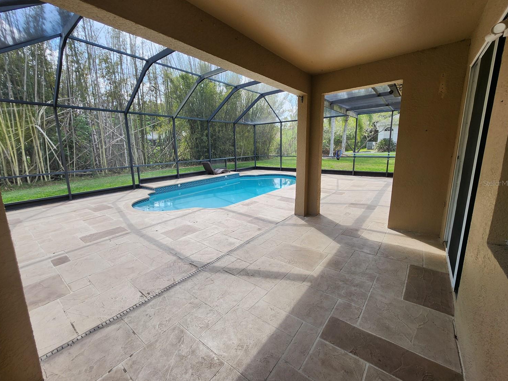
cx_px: 242
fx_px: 205
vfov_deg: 85.6
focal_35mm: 14
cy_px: 183
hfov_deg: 102.0
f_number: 2.2
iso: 32
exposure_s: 1/215
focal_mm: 1.74
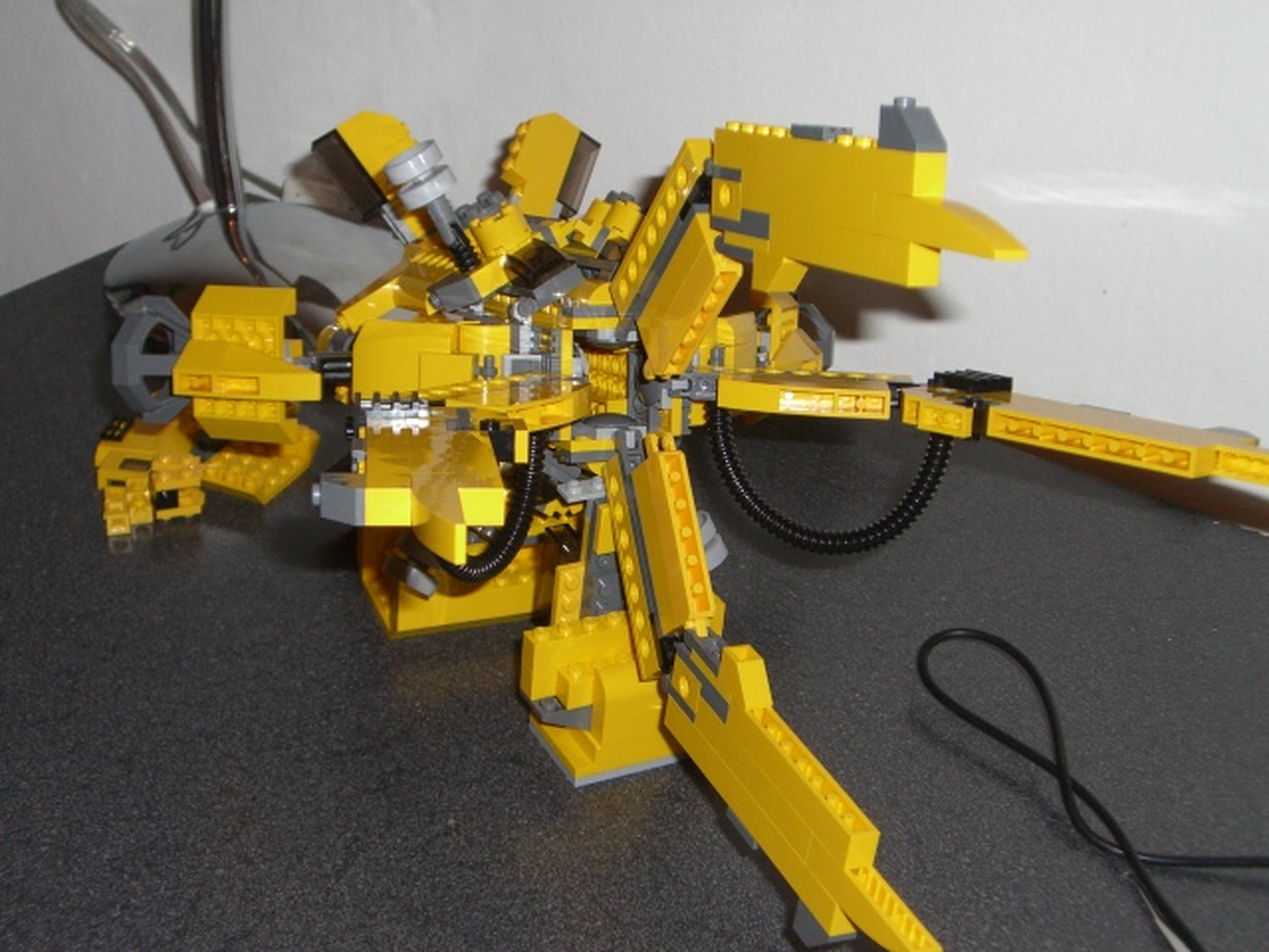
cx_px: 634
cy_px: 476
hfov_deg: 34.9
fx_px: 2016
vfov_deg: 26.6
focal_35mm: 55
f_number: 3.3
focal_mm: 9
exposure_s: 1/60
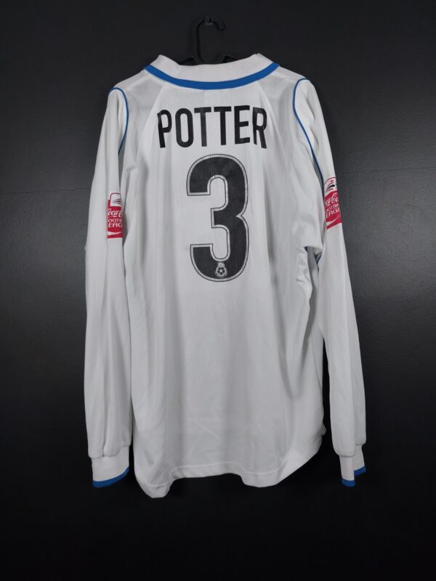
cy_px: 290
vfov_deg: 73.9
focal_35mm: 23
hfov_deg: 58.9
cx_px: 218
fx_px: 386
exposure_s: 1/160
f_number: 1.6
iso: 400
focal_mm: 6.57
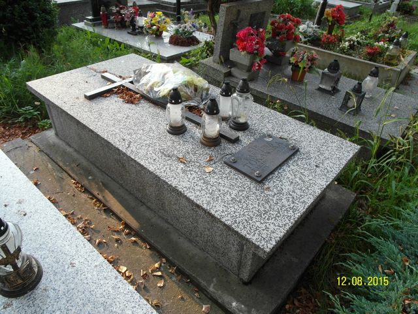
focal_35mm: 24
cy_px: 157
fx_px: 290
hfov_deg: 71.6
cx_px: 209
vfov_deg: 56.8
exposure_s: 1/90
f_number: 3.4
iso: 80
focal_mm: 5.2
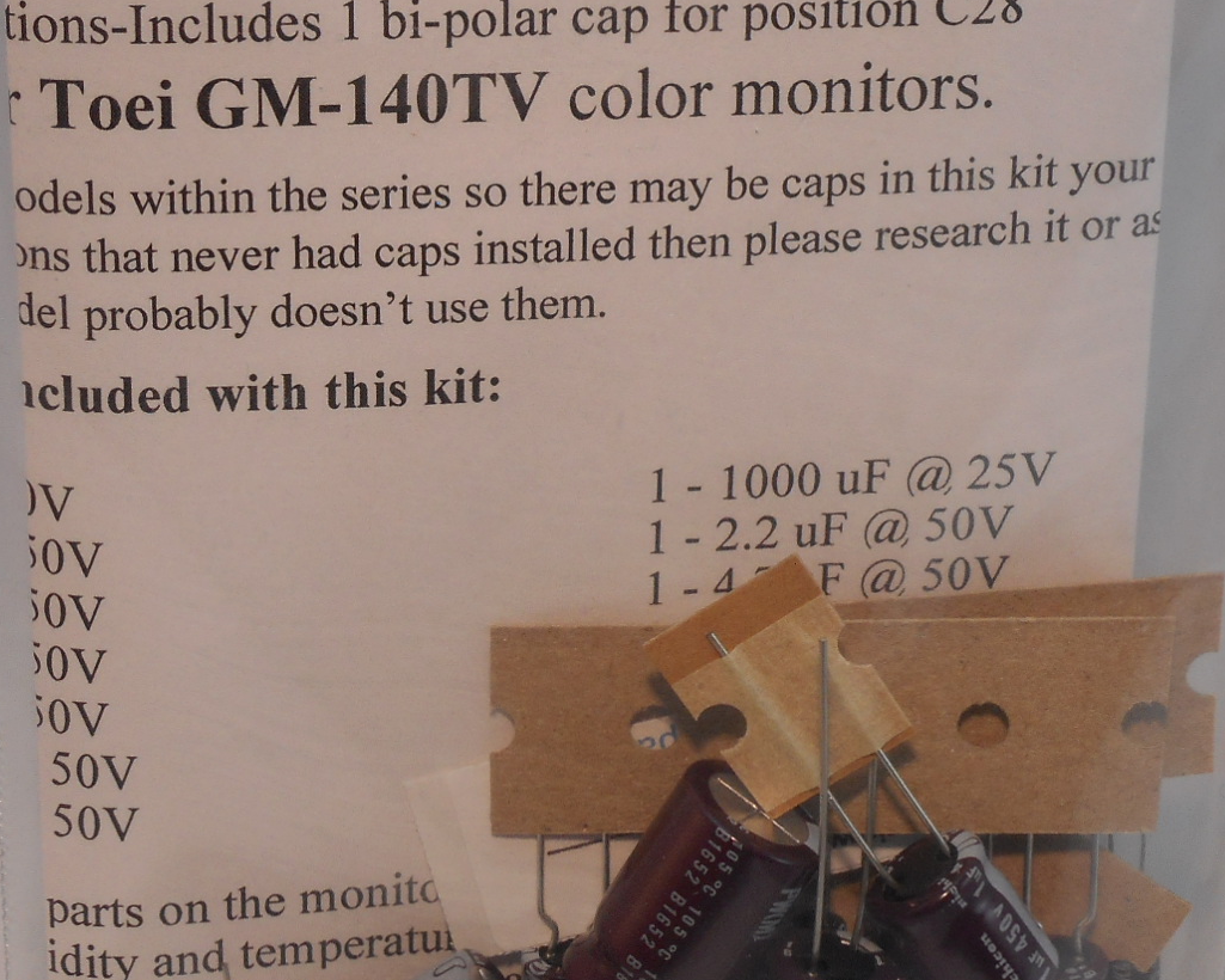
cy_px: 353
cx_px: 620
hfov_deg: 13.3
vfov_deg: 10.6
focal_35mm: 145
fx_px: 5257
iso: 110
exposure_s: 1/30
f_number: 5.3
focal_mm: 12
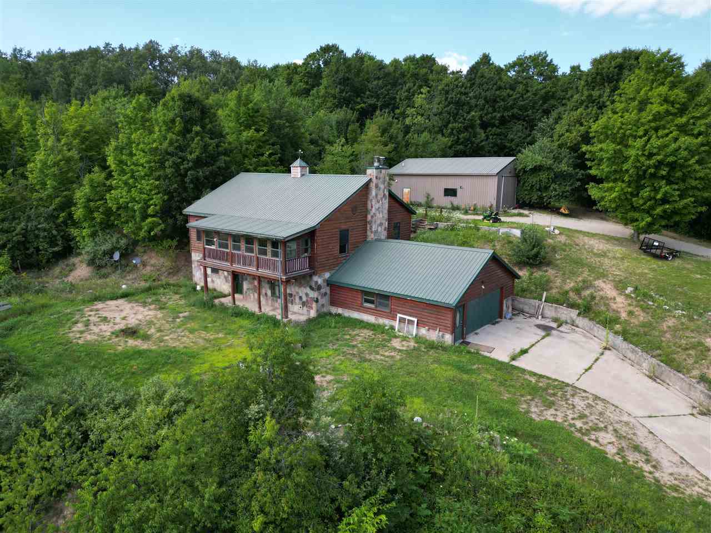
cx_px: 356
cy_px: 266
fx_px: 493
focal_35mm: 24
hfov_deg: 71.6
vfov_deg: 56.8
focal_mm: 6.72
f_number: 1.7
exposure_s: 1/1250
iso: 130
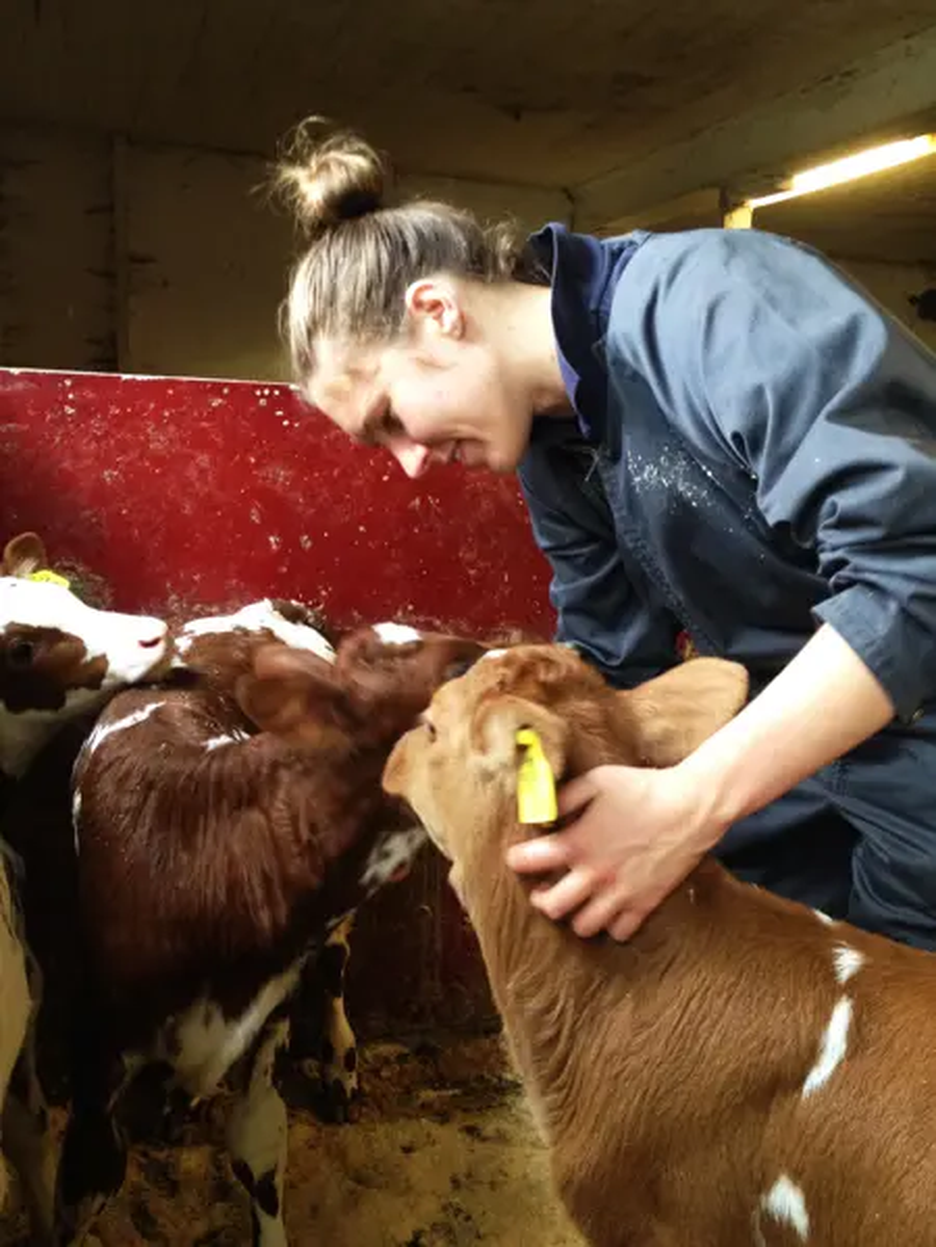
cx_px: 468
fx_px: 1262
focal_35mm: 35
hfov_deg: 40.7
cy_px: 624
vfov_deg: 52.6
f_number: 2.4
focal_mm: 4.28
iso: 160
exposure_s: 1/20
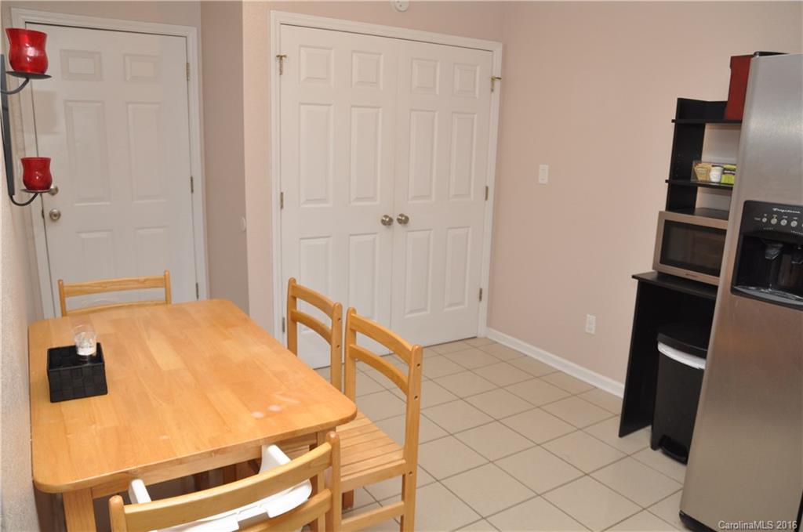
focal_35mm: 44
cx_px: 402
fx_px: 969
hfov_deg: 45.0
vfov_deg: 30.7
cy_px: 266
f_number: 5.6
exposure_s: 1/60
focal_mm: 29
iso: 640
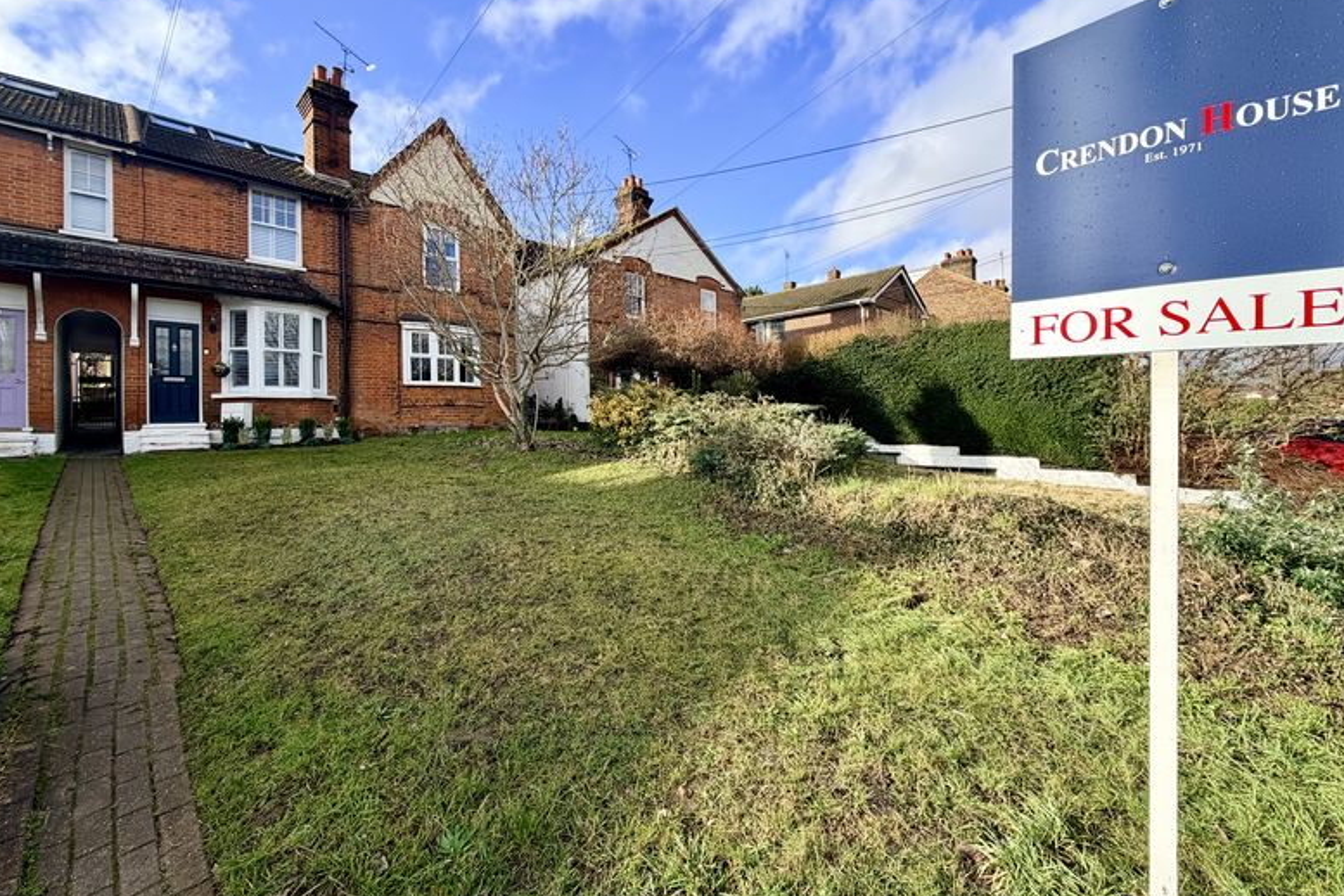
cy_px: 410
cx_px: 659
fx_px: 560
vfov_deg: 77.2
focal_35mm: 15
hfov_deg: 100.4
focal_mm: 2.22
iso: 40
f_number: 2.2
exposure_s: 1/770
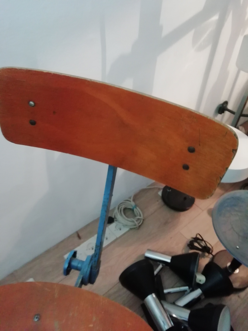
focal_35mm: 26
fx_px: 248
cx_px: 124
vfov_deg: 67.3
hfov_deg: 53.1
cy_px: 166
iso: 500
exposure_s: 1/16.7
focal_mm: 3.46
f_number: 2.2
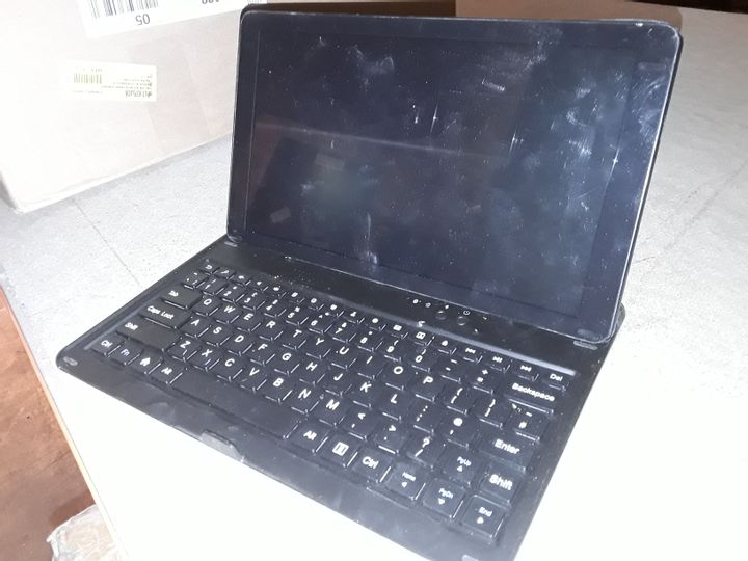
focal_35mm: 27
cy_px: 280
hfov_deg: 65.3
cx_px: 374
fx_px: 583
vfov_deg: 51.4
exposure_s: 1/20
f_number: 1.9
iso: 200
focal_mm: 2.91
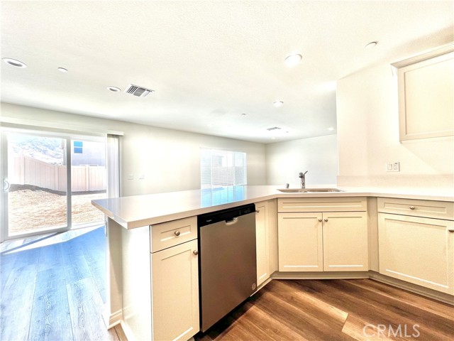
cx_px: 227
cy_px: 170
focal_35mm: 13
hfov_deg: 106.2
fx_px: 170
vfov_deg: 89.9
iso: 40
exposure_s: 1/120
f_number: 1.8
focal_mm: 1.57
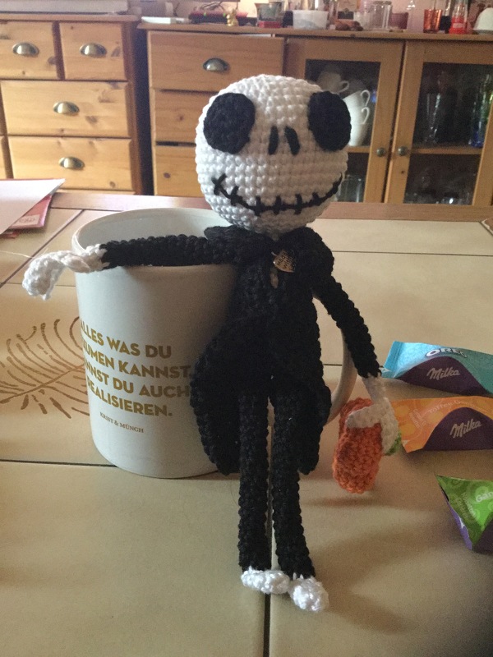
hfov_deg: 45.4
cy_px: 328
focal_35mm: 31
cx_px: 246
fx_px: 589
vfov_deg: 58.4
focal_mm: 3.3
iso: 400
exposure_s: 1/17
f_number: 2.4
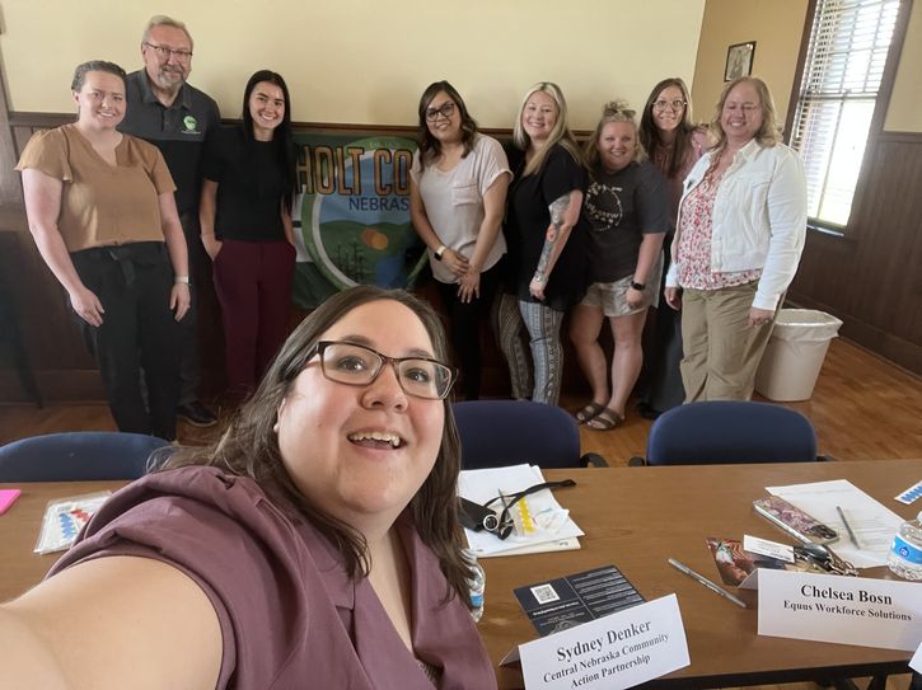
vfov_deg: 58.8
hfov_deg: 74.0
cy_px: 345
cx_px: 461
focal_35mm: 23
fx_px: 612
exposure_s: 1/60
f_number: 2.2
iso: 320
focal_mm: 2.71
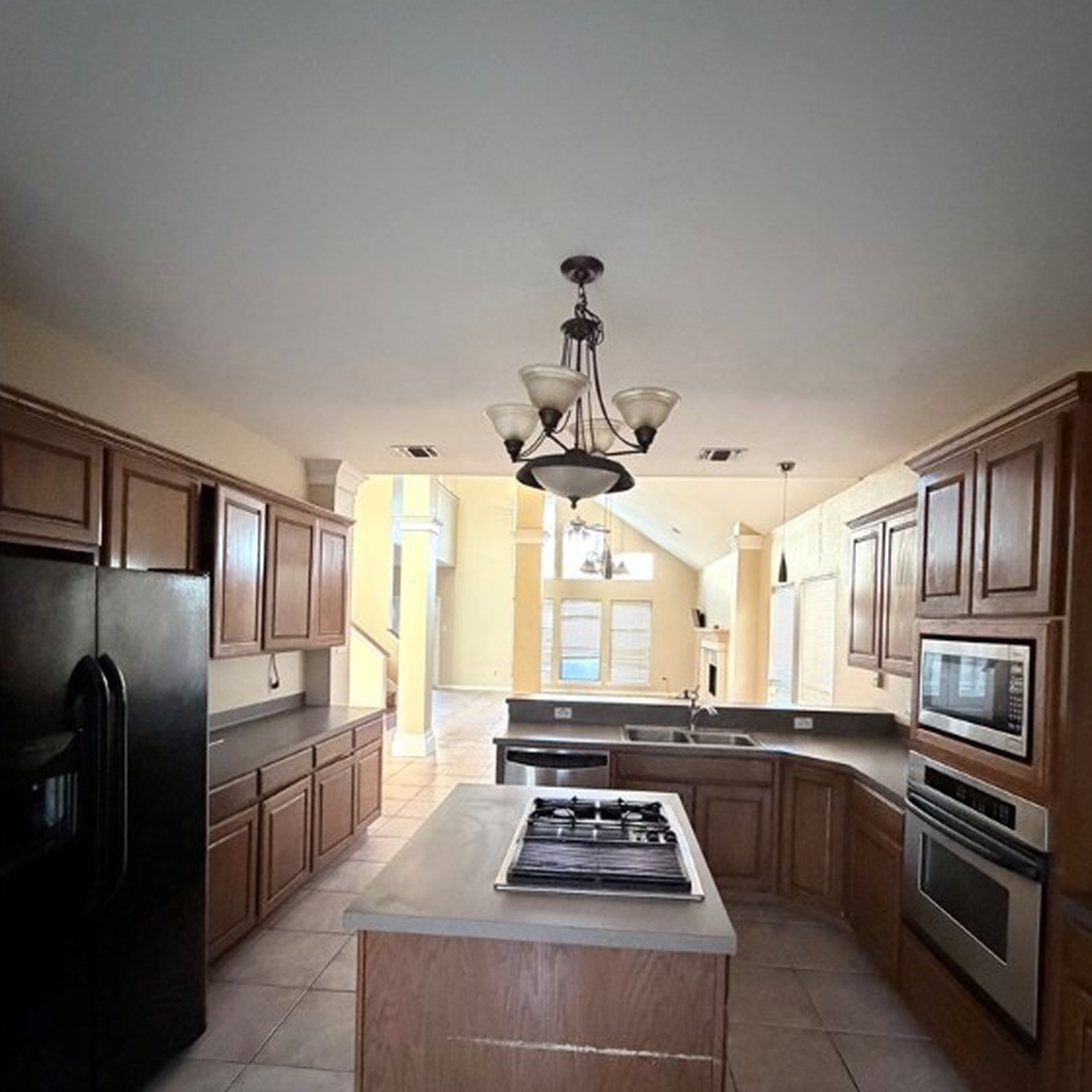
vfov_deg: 83.4
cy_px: 629
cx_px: 557
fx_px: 607
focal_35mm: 17
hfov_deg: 84.0
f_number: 2.2
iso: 1250
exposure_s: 1/60
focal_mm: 2.22
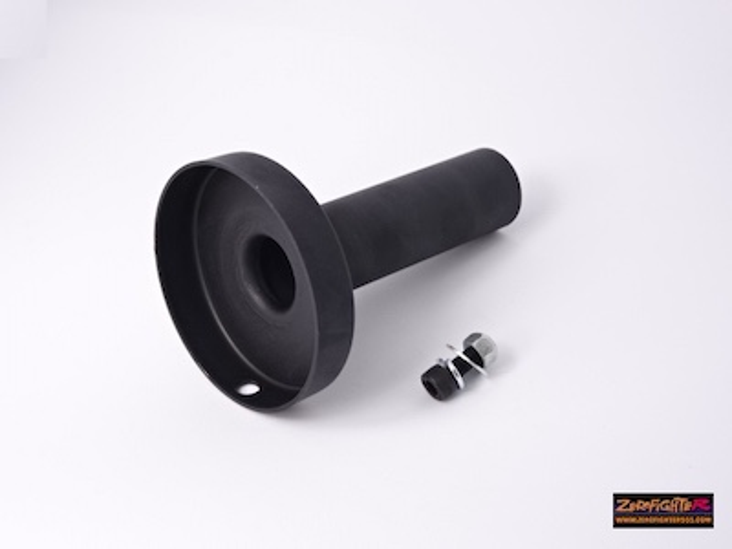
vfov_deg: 24.4
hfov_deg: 32.2
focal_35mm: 60
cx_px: 366
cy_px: 274
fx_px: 1269
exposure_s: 1/60
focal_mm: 10.23
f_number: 4.5
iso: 100
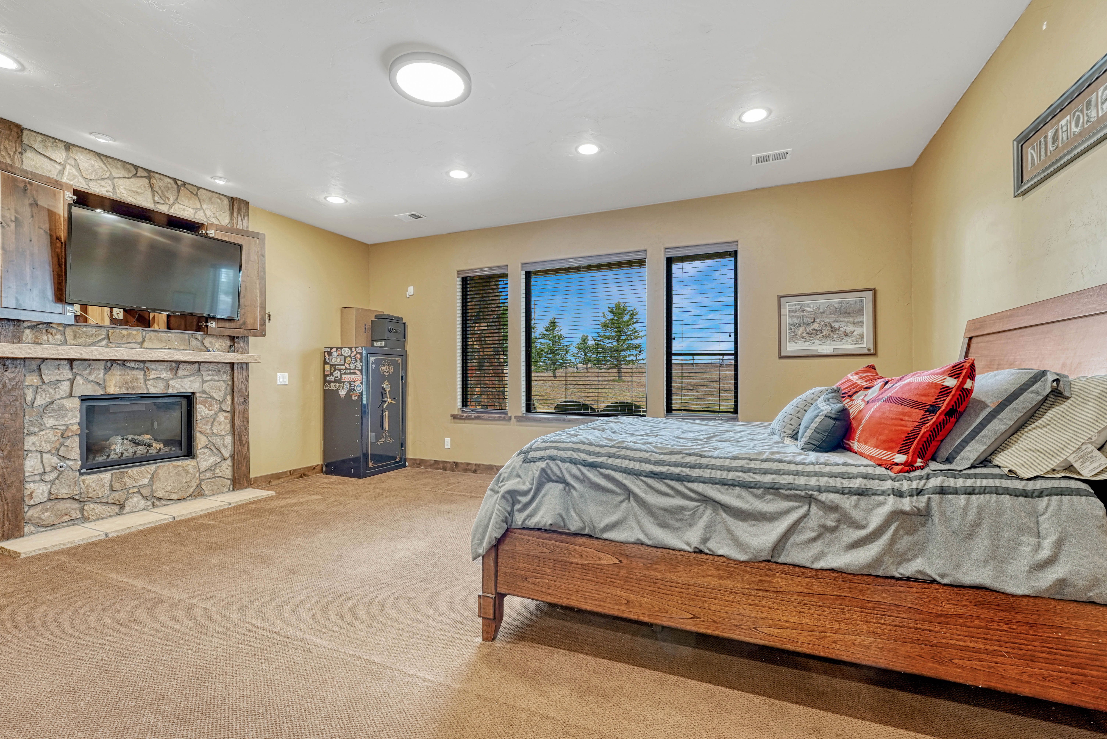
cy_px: 370
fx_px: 431
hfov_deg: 104.2
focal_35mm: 14
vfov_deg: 81.3
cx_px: 554
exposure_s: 1/50
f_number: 8
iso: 400
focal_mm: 14
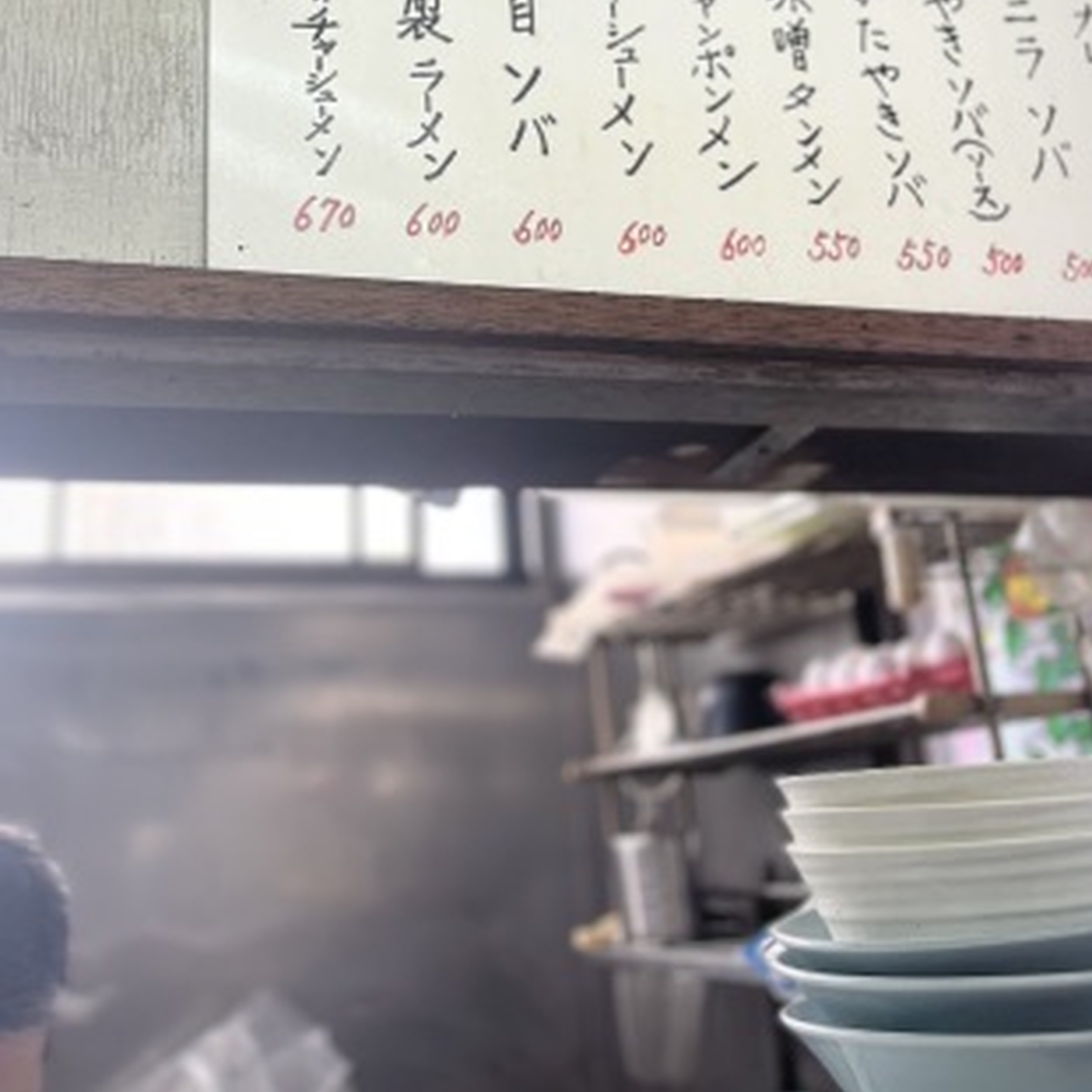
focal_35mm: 37
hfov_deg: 44.9
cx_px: 490
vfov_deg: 43.6
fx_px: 1321
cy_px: 284
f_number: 1.6
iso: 64
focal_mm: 5.1
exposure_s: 1/100
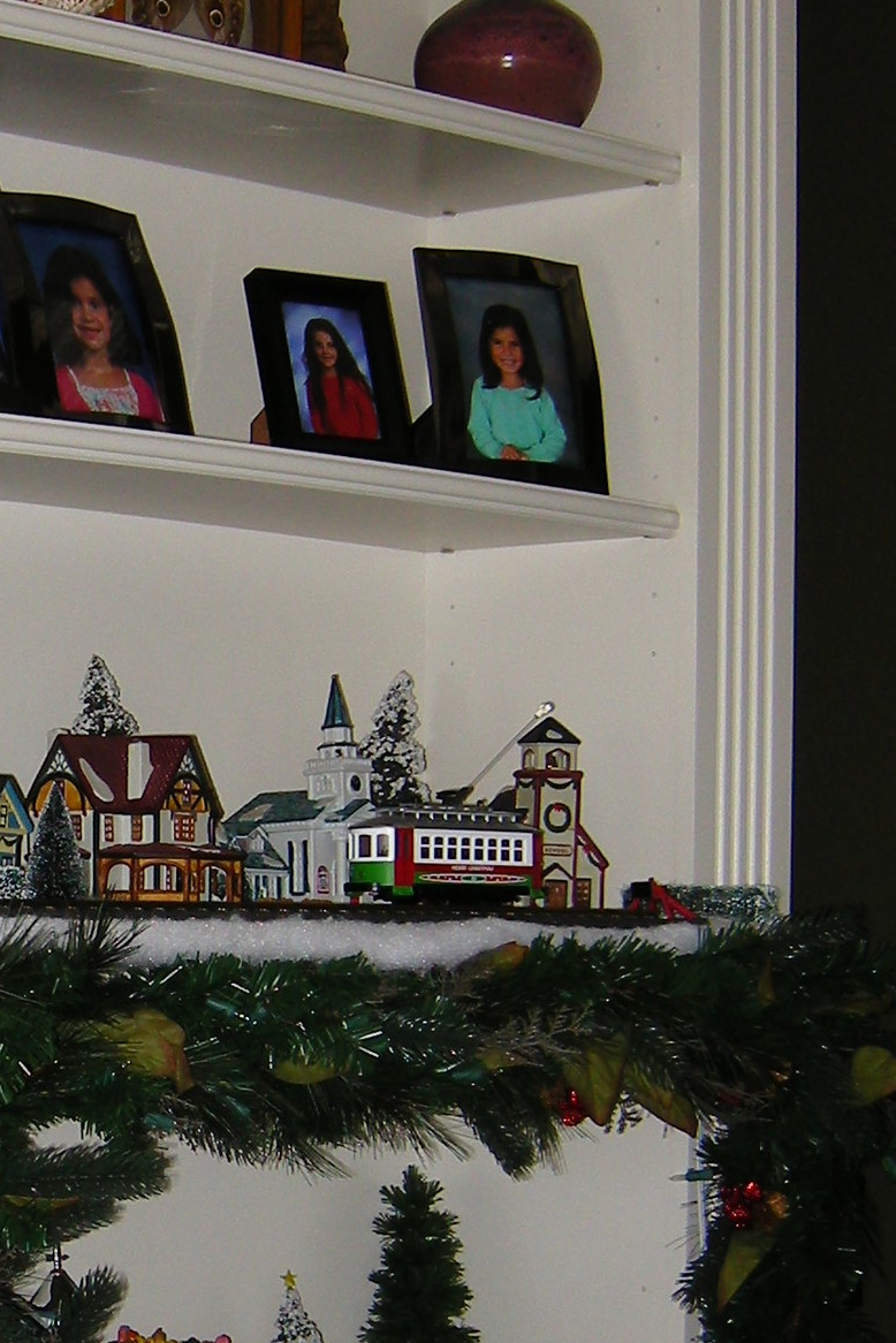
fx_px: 3992
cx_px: -236
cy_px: 974
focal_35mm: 107
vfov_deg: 19.0
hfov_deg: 12.4
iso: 64
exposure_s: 1/32
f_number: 2.7
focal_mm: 7.5
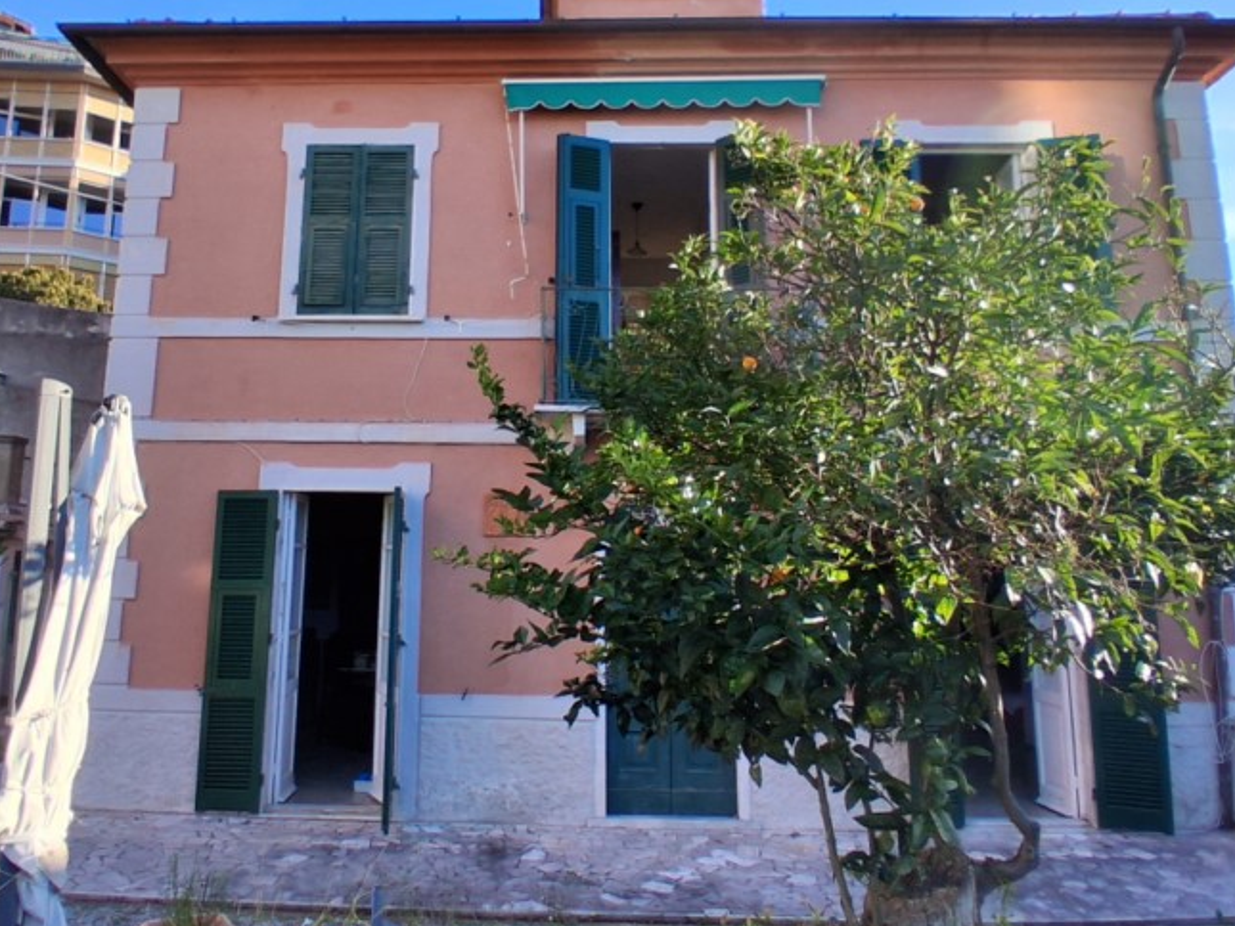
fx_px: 963
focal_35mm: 27
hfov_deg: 64.9
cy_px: 396
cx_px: 513
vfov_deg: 51.2
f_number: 2.2
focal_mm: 1.4
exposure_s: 1/600
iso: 50
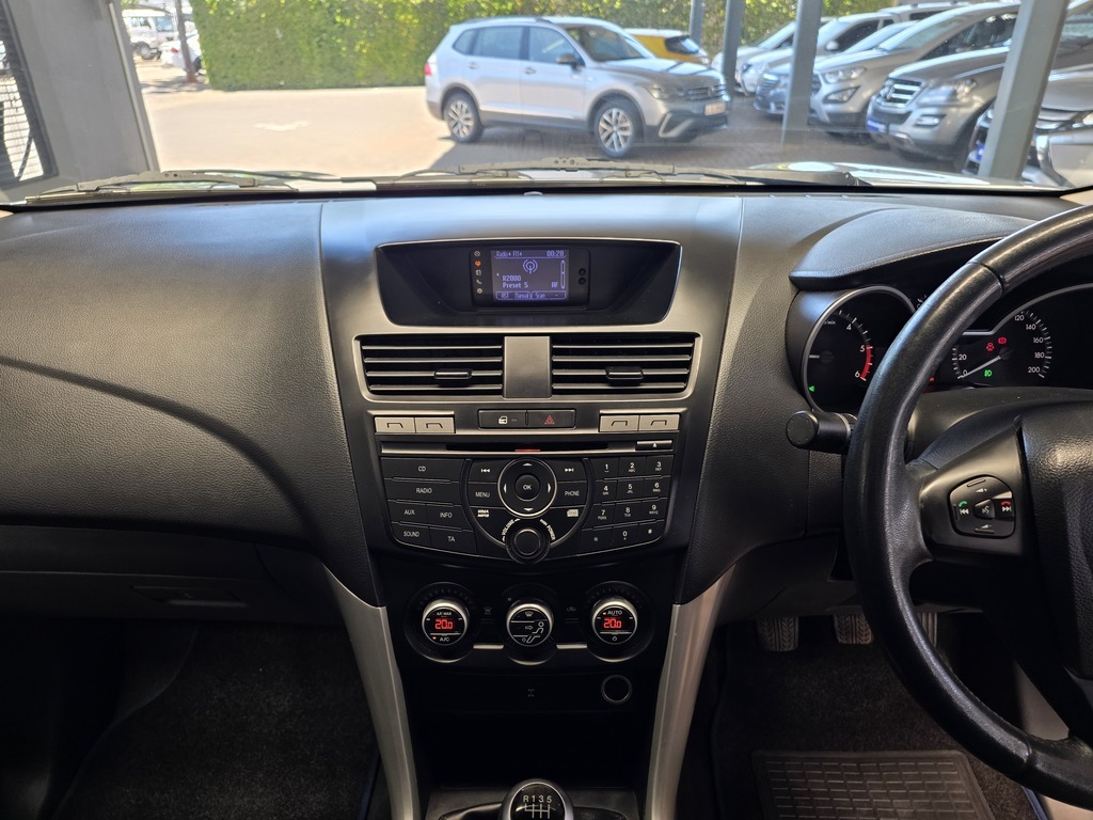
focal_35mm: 23
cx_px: 546
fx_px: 726
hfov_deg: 73.9
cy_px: 410
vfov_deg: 58.9
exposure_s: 1/180
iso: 160
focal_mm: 6.25
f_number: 1.7
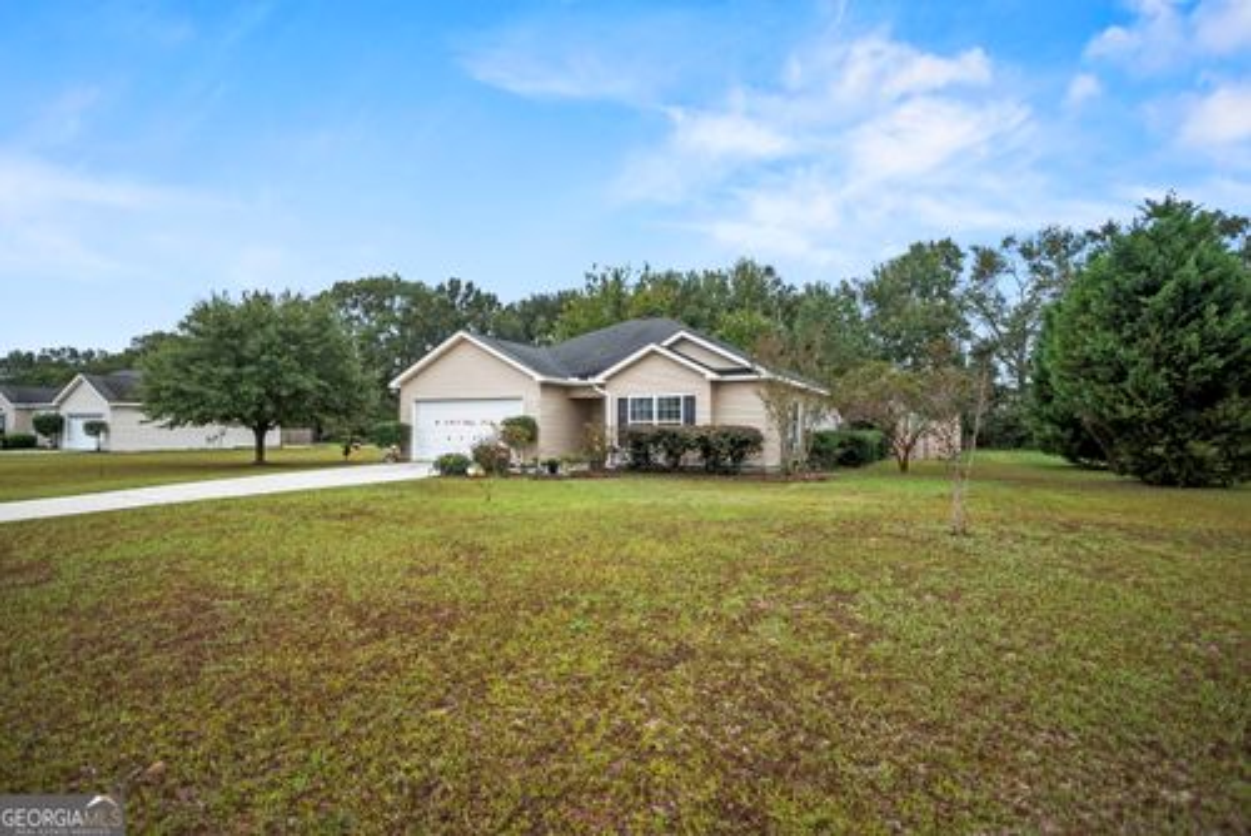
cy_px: 418
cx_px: 626
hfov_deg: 86.9
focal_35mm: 19
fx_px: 661
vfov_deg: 64.6
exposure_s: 1/100
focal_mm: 19
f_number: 4.5
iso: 100
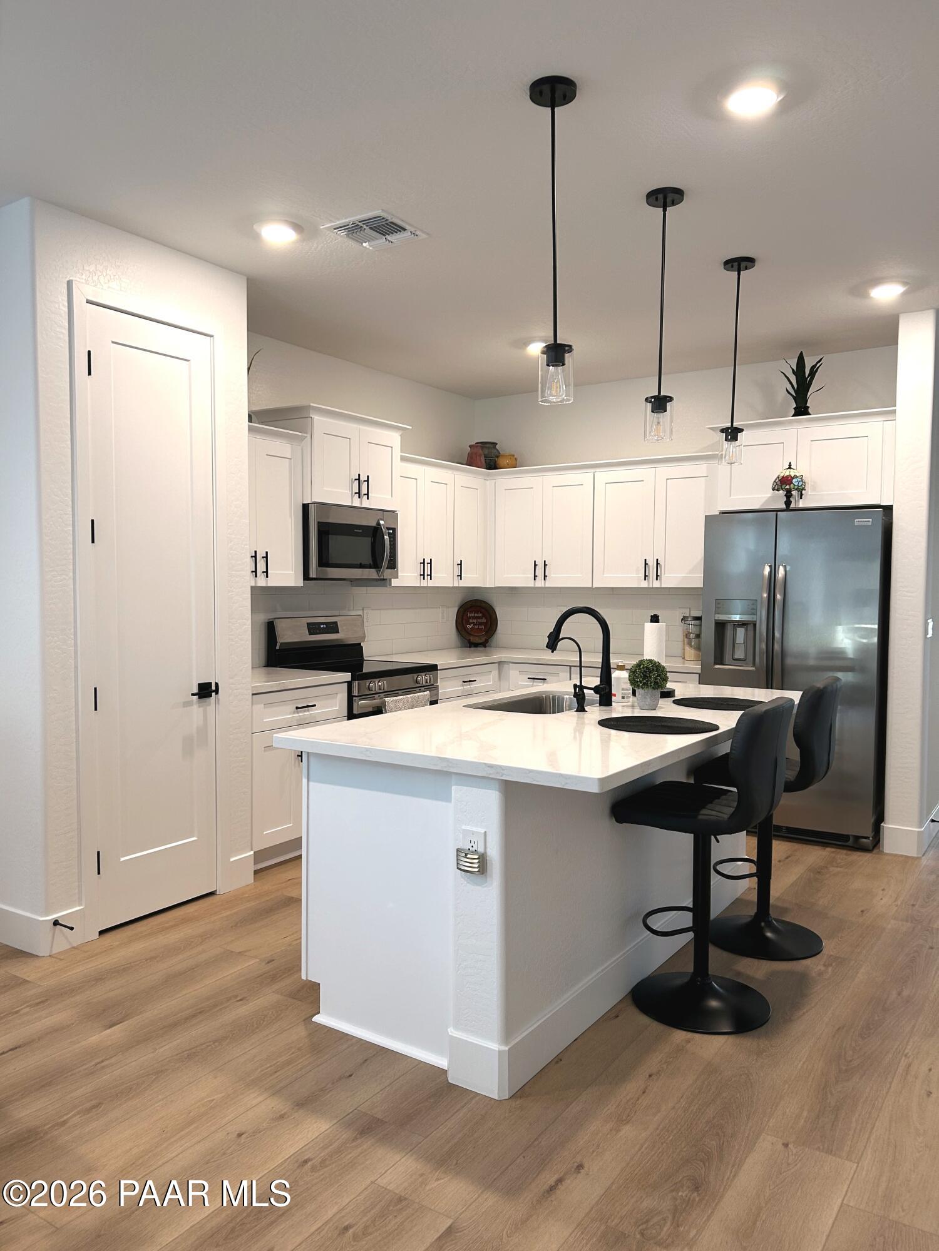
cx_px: 470
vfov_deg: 67.3
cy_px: 626
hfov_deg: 53.1
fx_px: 940
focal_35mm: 26
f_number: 1.5
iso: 80
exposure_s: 1/60
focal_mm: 5.7
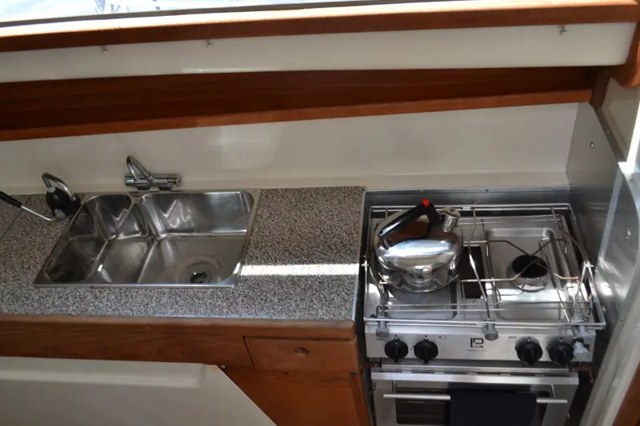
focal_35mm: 33
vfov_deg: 40.0
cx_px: 320
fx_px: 587
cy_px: 213
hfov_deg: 57.2
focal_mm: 22
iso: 110
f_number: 5.6
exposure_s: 1/60
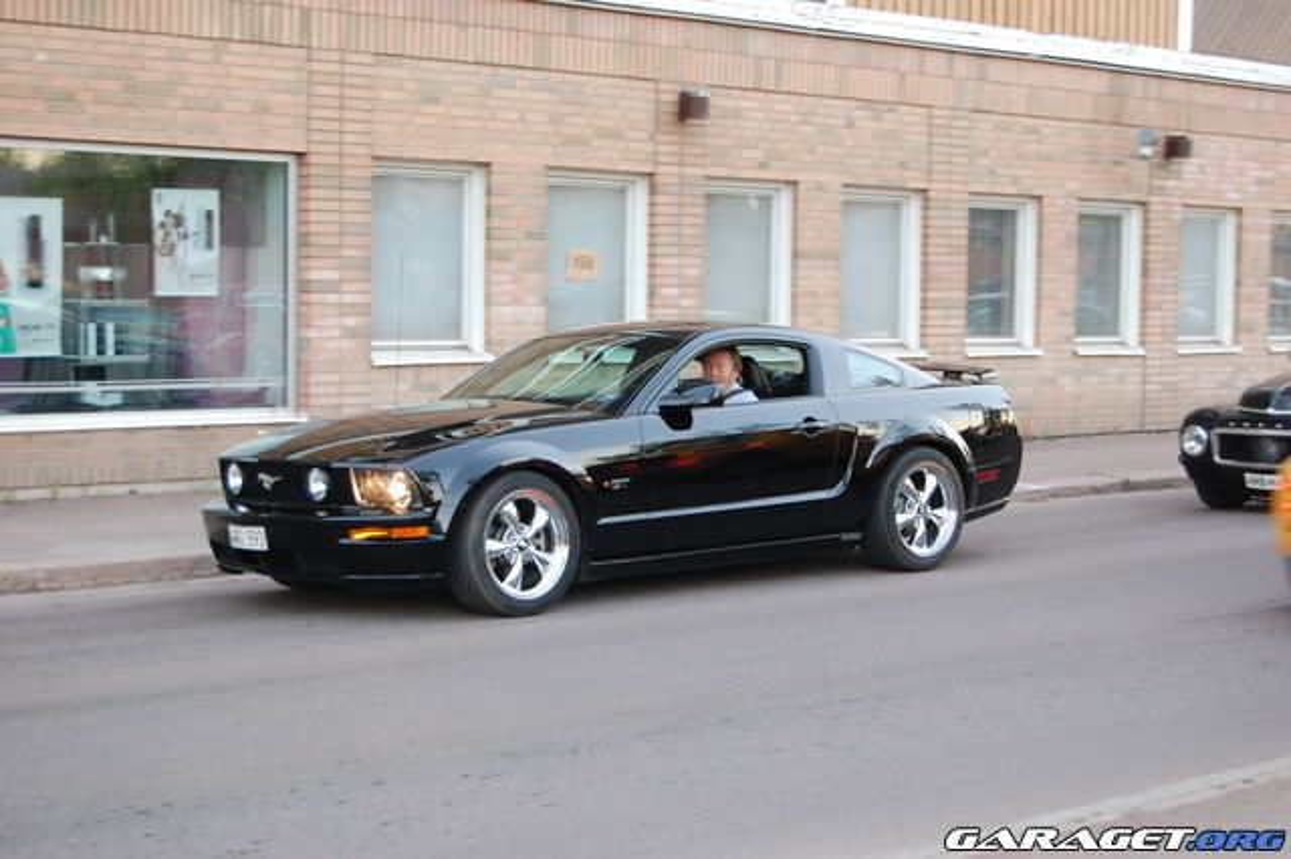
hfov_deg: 31.9
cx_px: 646
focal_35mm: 63
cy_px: 430
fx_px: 2258
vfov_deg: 21.5
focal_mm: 42
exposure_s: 1/30
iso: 800
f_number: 5.6
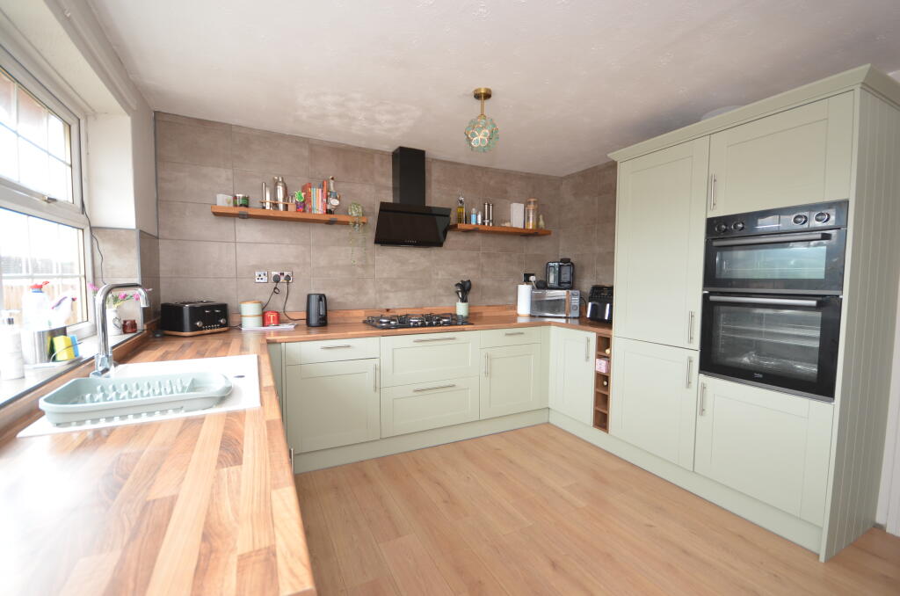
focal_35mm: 15
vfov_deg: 77.1
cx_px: 450
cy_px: 298
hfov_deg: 100.5
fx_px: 374
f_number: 4
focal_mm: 10
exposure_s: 1/60
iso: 320
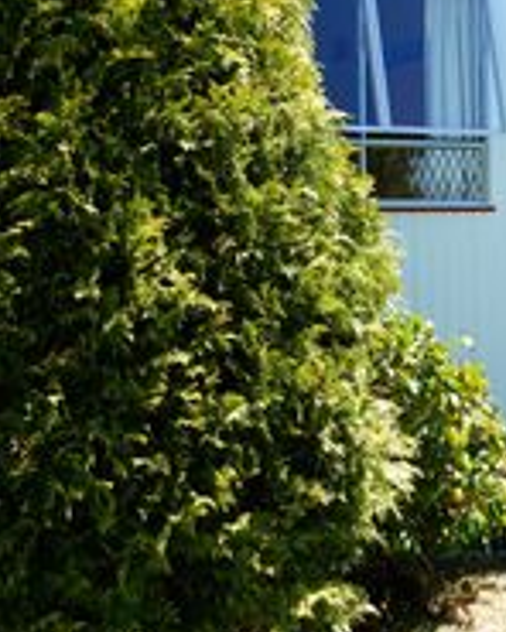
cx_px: 581
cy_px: 149
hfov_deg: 19.4
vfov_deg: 25.0
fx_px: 1408
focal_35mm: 75
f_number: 7.1
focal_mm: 21
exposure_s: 1/200
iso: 200
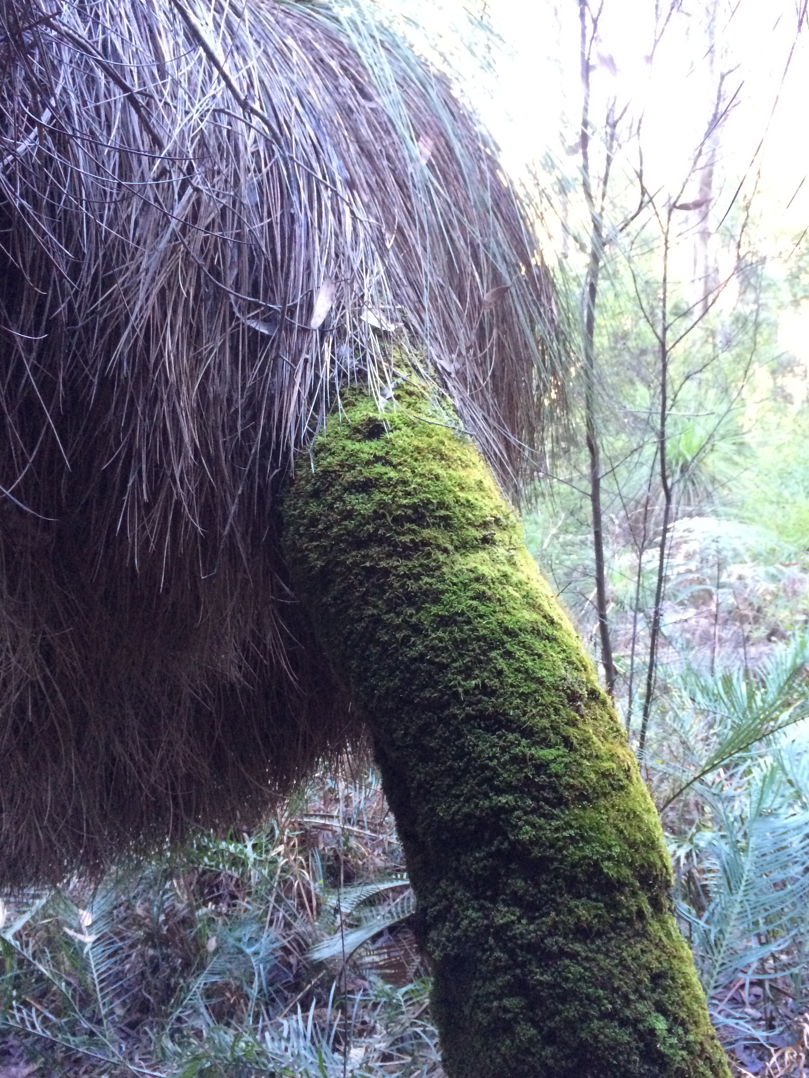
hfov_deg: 44.1
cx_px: 422
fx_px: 997
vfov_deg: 56.8
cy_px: 535
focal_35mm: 32
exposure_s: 1/30
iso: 320
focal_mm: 4.12
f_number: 2.2
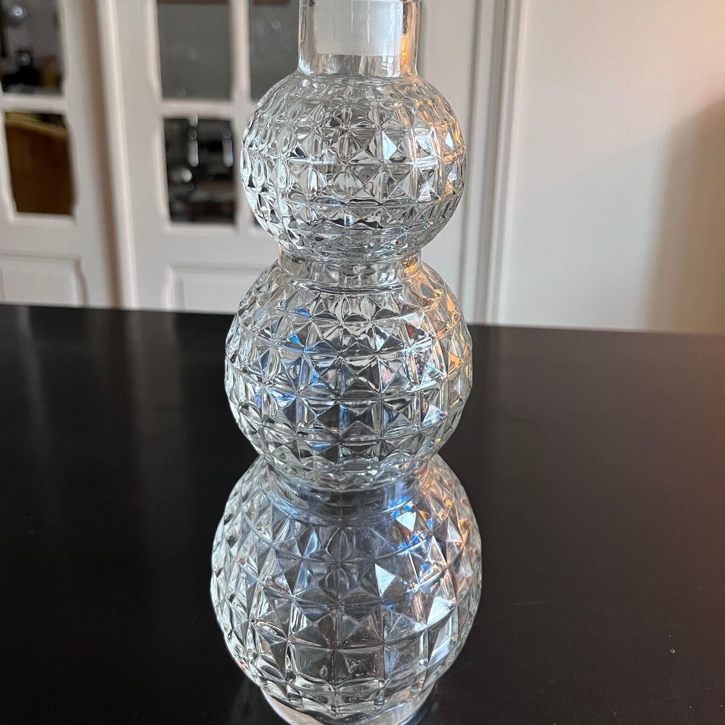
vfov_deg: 47.0
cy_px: 298
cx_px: 353
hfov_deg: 47.2
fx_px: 829
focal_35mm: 35
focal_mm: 5.1
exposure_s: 1/50
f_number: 1.6
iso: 250
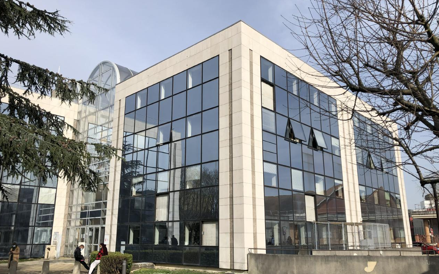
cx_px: 220
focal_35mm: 30
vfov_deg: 41.7
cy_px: 154
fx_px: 359
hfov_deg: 62.9
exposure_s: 1/2667
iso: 20
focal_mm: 3.99
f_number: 1.8
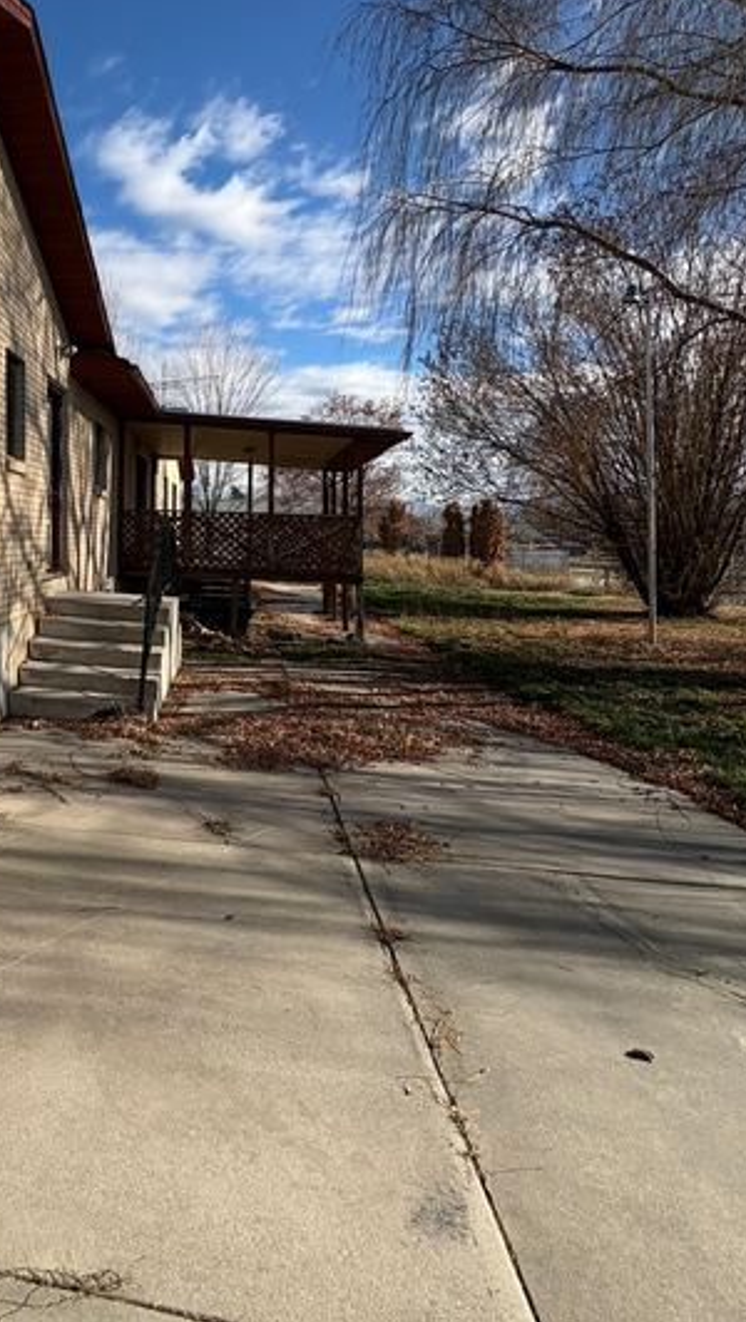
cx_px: 82
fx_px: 772
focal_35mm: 22
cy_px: 534
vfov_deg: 80.3
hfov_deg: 46.8
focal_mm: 2.22
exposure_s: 1/1748
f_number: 2.2
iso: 40
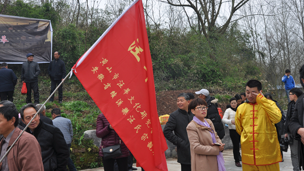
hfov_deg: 56.6
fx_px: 282
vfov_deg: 33.7
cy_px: 75
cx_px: 151
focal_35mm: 35
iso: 200
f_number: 8
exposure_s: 1/250
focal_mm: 22
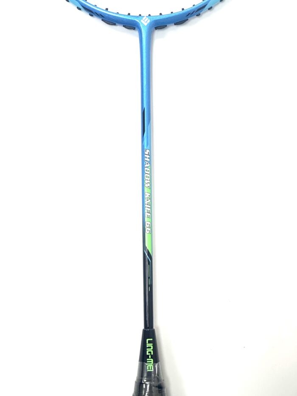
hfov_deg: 19.1
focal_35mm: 77
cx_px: 148
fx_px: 881
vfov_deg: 25.3
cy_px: 198
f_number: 2.8
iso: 125
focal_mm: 9
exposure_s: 1/100
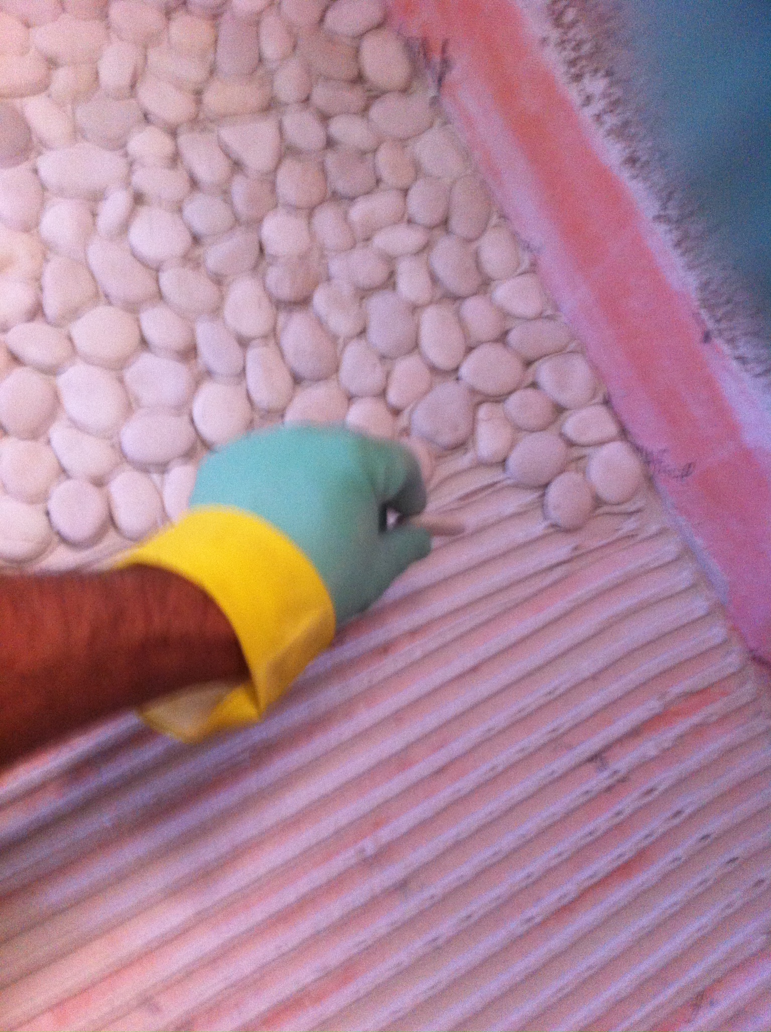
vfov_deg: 52.7
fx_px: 1042
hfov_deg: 40.6
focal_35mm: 35
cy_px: 516
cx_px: 386
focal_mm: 3.85
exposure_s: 1/15
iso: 250
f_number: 2.8
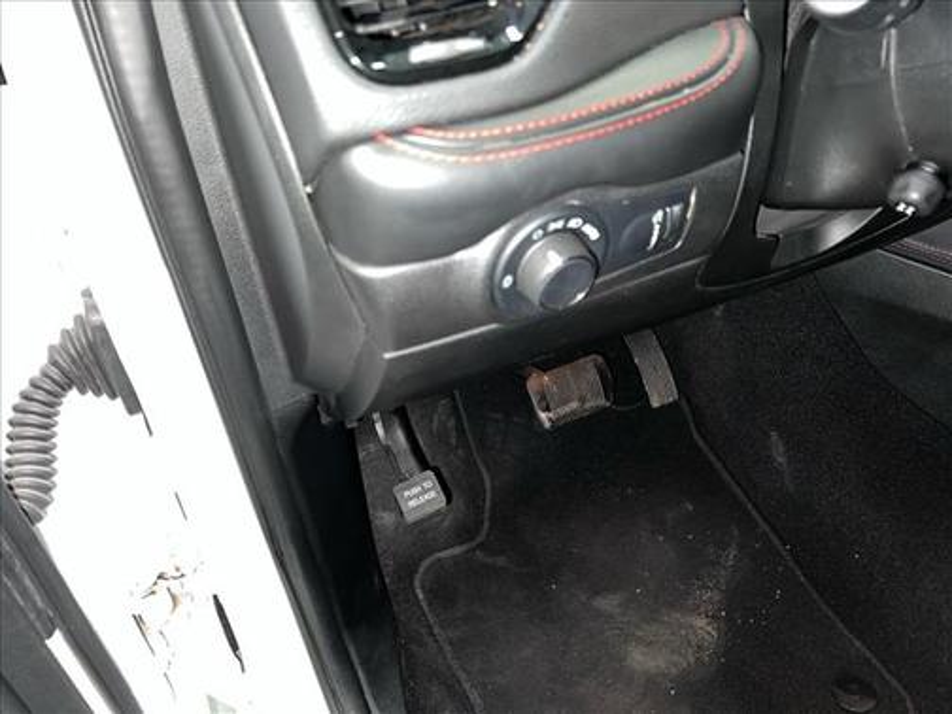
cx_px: 476
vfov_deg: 53.1
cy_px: 357
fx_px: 715
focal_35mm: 26
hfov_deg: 67.3
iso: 100
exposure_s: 1/4
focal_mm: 5.7
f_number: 1.5
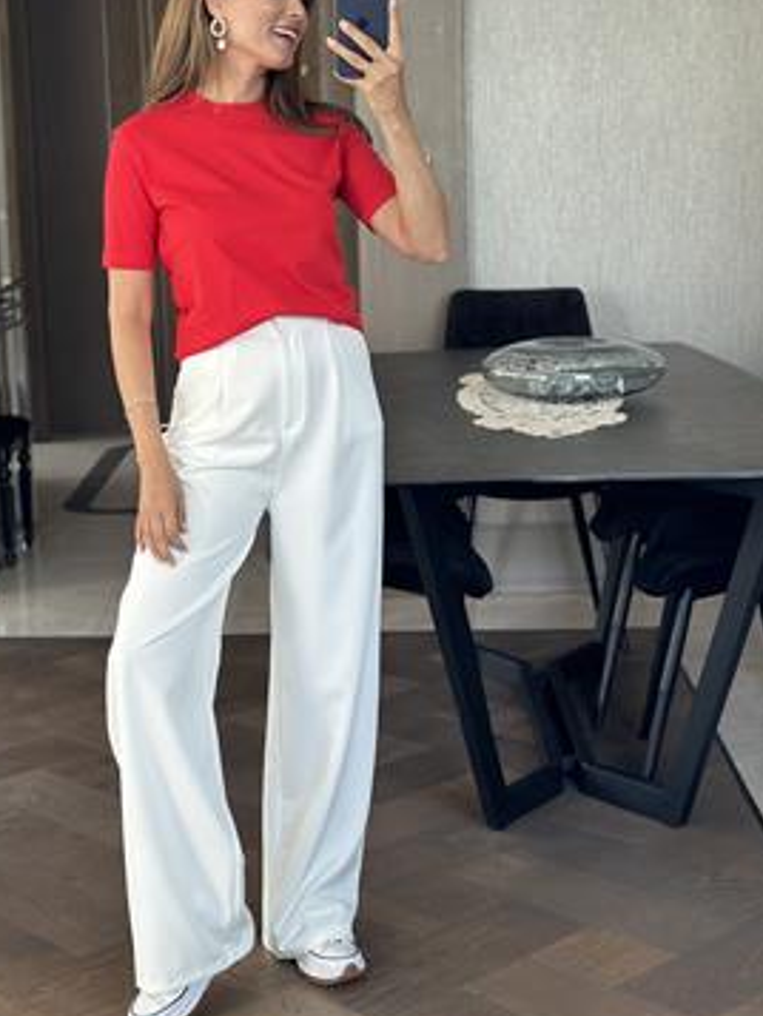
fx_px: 1997
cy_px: 458
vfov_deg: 28.5
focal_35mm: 68
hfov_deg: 21.5
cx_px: 231
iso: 125
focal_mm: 6.86
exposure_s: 1/76
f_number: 1.78
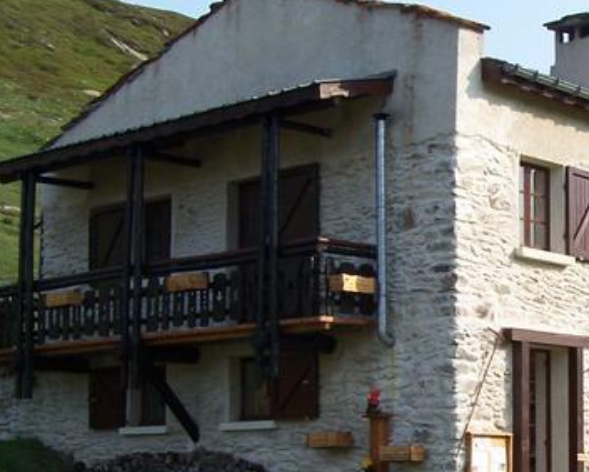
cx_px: 567
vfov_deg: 18.2
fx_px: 1466
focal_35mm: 84
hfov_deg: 22.0
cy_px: 360
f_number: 4
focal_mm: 6.3
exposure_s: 1/500
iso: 80
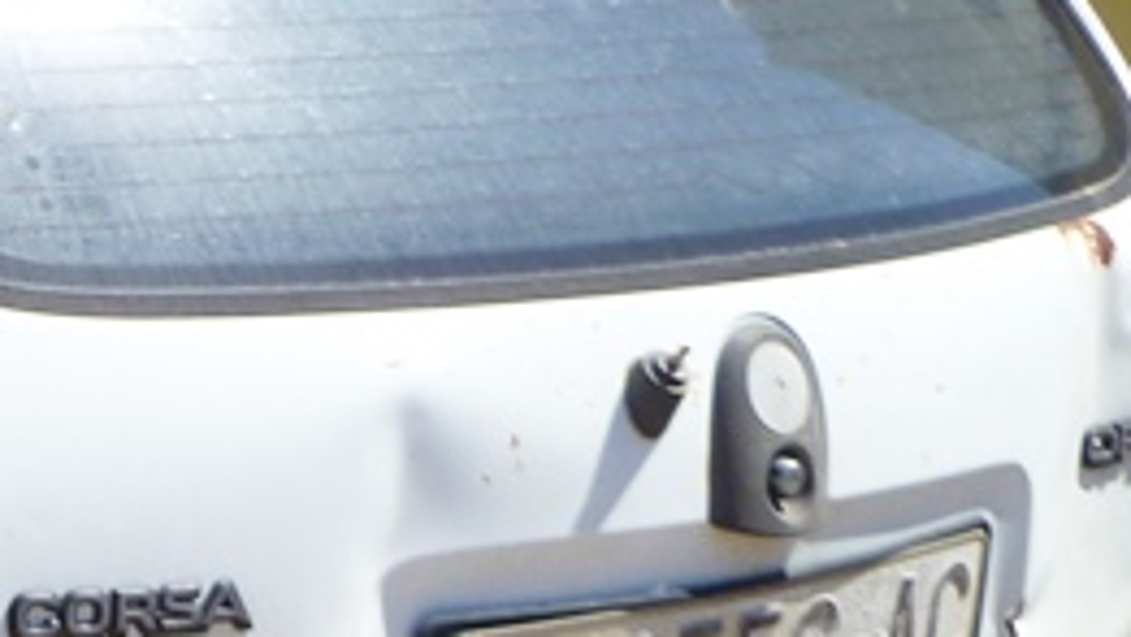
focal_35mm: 128
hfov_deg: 16.0
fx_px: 3840
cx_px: -312
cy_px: 342
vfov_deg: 9.5
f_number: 3.4
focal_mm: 5.4
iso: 80
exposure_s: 1/640
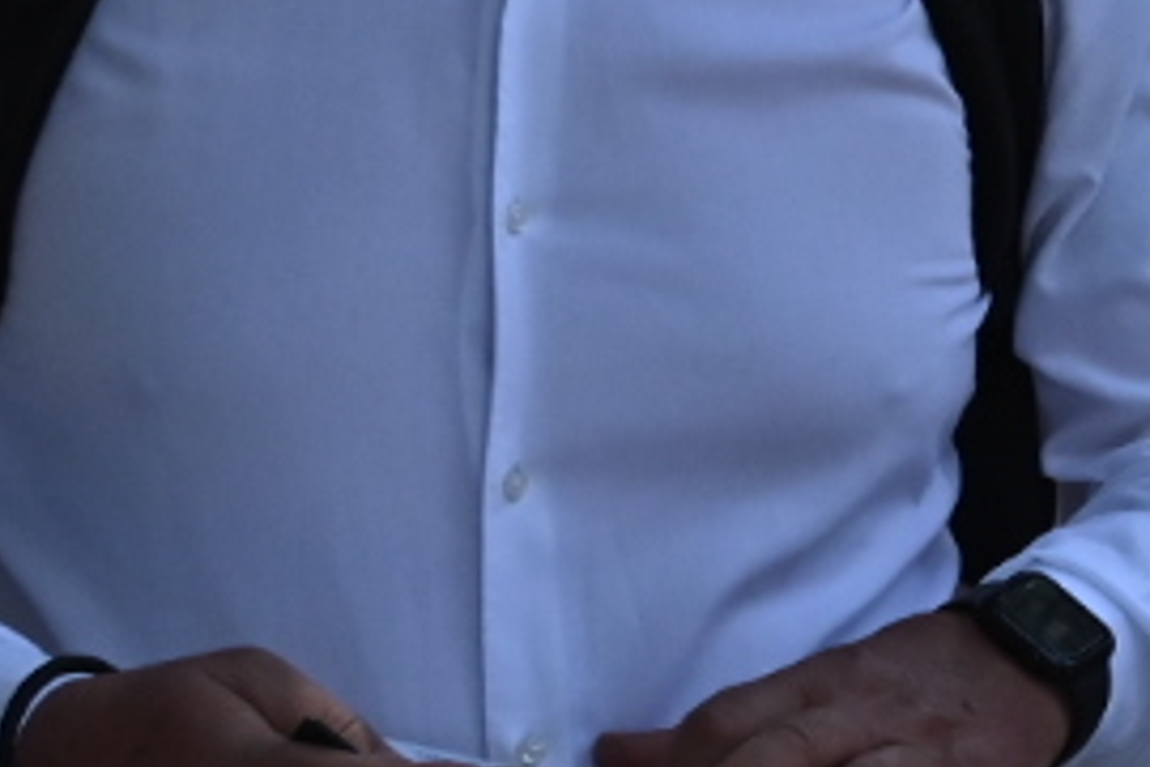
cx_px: 2070
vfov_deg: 6.5
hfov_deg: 9.3
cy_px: -102
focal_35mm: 210
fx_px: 6708
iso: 1600
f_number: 4.5
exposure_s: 1/4000
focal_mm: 35
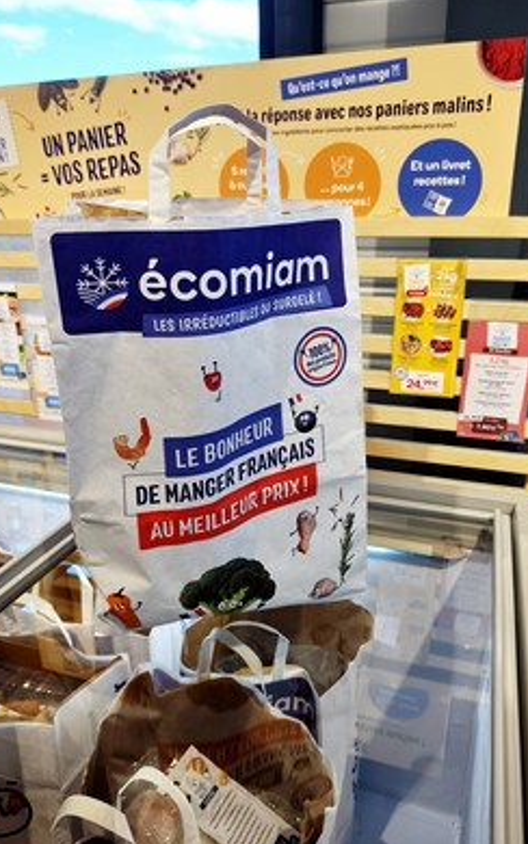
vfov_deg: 72.5
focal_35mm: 25
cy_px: 424
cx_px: 262
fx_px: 575
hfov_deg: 49.3
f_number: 1.65
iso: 125
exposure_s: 1/99.9
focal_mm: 6.18
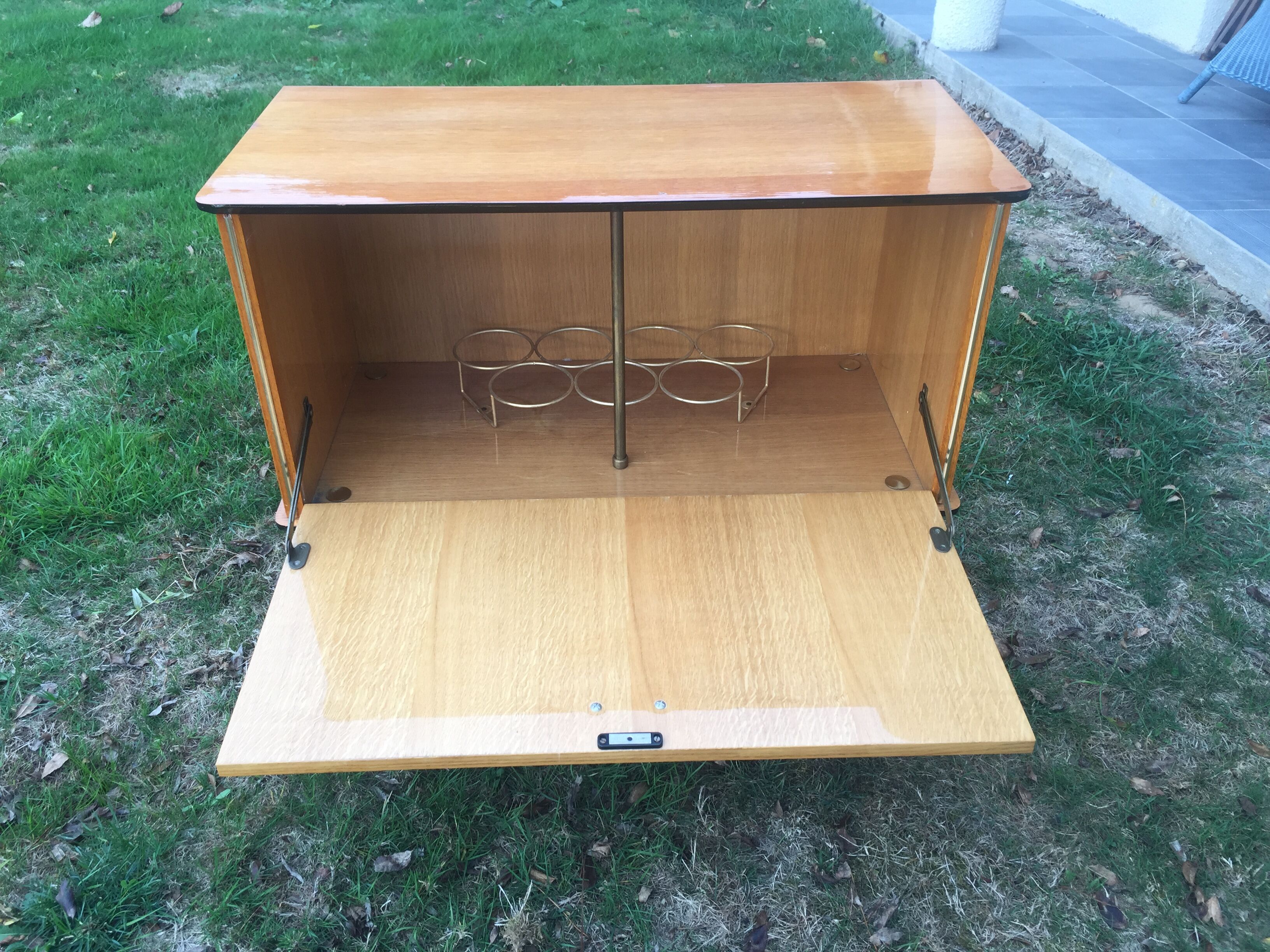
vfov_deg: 48.2
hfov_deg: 61.7
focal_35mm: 29
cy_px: 476
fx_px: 1064
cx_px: 635
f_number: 2.2
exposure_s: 1/100
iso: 32
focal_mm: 4.15
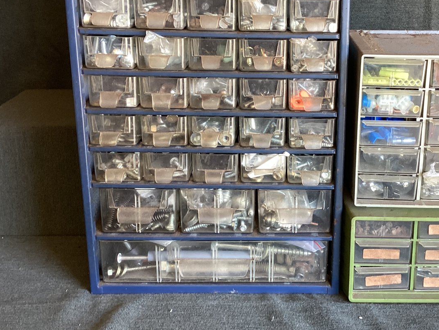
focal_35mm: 44
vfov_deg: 32.6
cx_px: 291
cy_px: 106
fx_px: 558
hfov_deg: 42.4
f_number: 2.4
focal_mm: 3.3
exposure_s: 1/50
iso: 160
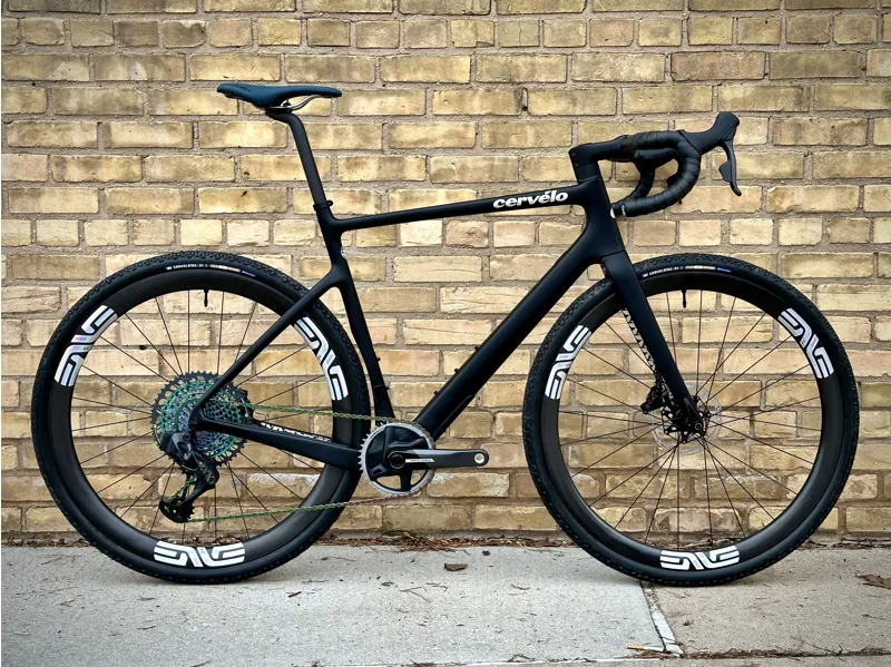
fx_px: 1235
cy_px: 334
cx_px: 446
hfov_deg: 39.7
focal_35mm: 48
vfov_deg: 30.2
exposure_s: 1/172
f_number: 1.78
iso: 64
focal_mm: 6.86
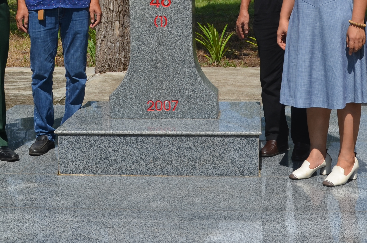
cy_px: -15
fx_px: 885
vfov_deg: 15.3
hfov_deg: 23.4
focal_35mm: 87
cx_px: 147
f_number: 9
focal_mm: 24
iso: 100
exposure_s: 1/320
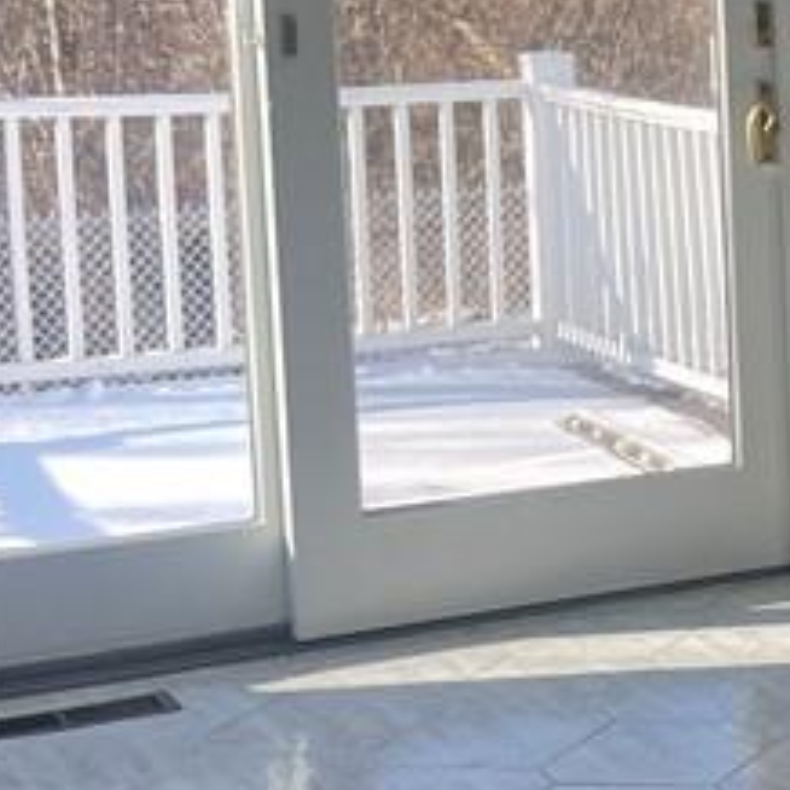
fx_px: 2685
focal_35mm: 104
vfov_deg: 16.7
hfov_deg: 13.1
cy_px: 217
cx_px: 1834
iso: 32
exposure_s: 1/214
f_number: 1.6
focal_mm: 5.1
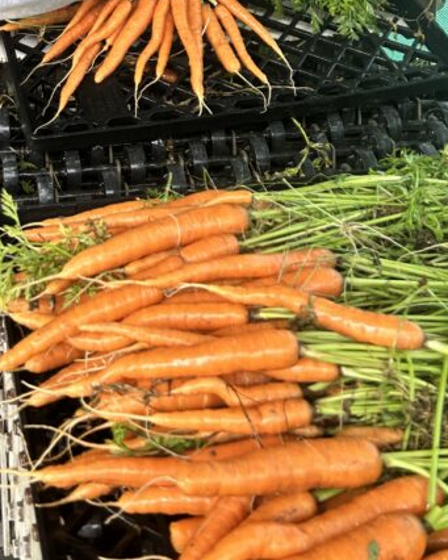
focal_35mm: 61
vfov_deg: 27.9
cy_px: -71
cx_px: 51
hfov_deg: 24.3
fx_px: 1011
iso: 50
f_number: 1.5
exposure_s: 1/157
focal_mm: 5.7
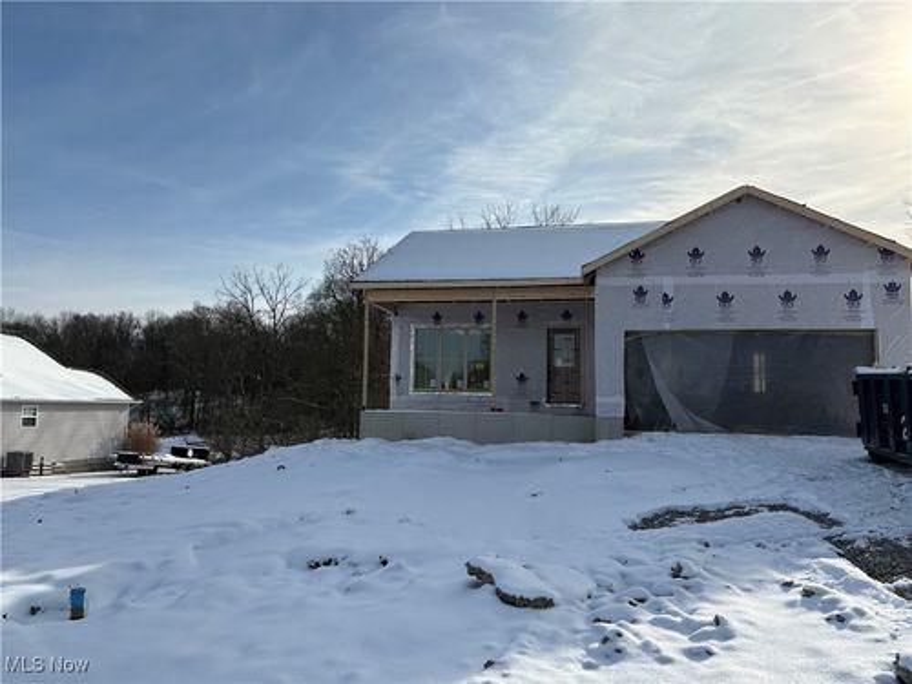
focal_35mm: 26
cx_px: 456
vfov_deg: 53.1
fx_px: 685
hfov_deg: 67.3
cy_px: 342
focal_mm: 5.96
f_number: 1.6
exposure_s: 1/8850
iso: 50
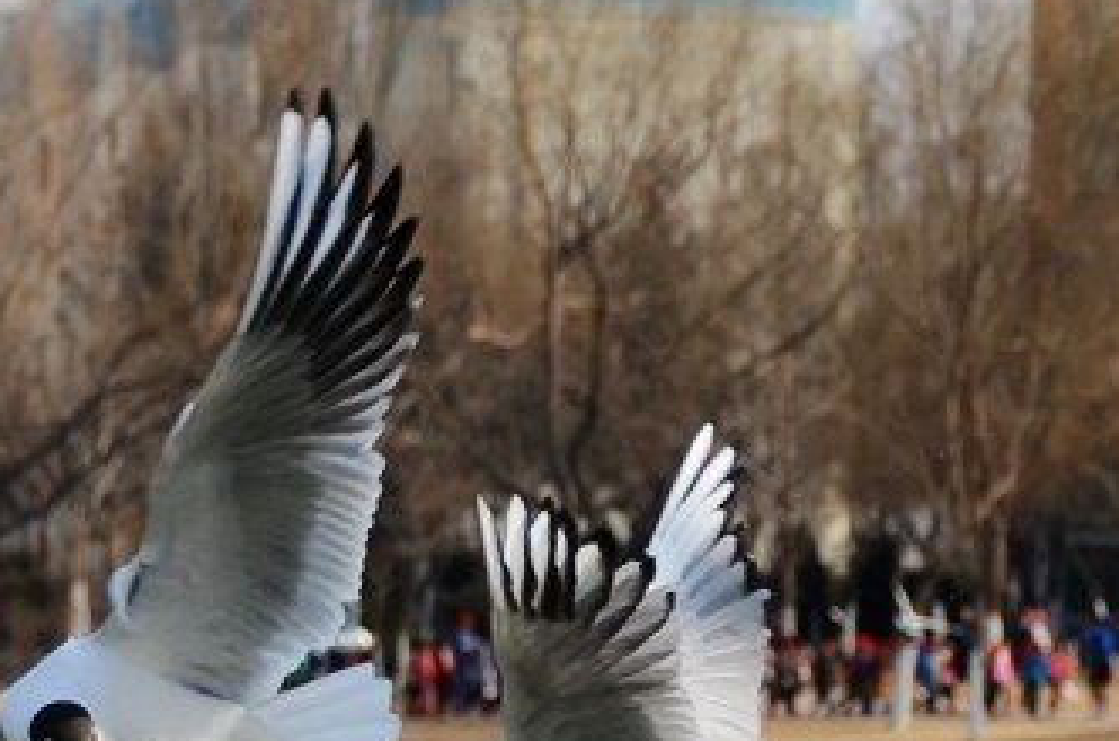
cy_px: 633
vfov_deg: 6.8
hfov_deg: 10.3
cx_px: 294
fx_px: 6177
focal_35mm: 199
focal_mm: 55
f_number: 4.8
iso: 160
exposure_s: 1/1000
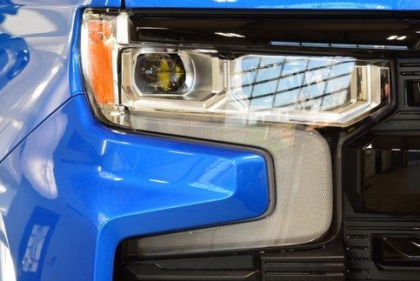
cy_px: 132
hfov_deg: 14.7
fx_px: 1623
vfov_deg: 9.9
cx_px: 247
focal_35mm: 139
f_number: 7.1
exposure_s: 1/30
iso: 1000
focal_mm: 70
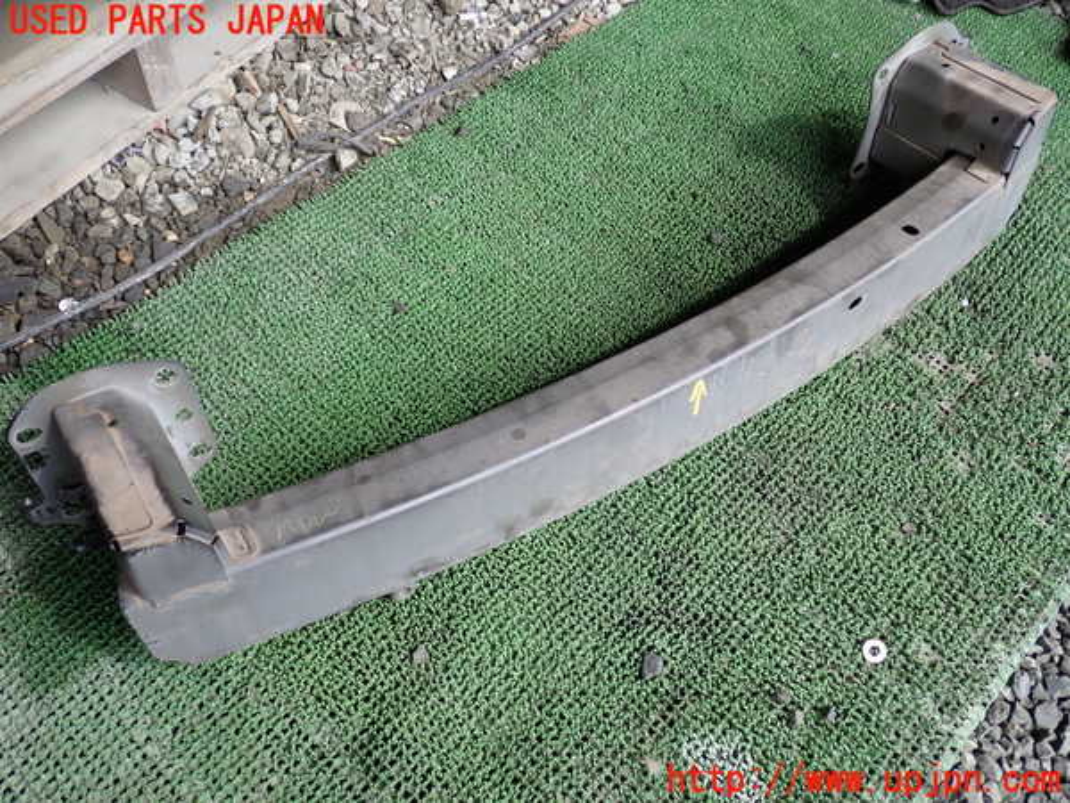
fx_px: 927
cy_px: 402
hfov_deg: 60.0
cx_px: 535
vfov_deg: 46.8
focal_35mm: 30
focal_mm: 5.4
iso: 100
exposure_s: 1/200
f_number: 2.3
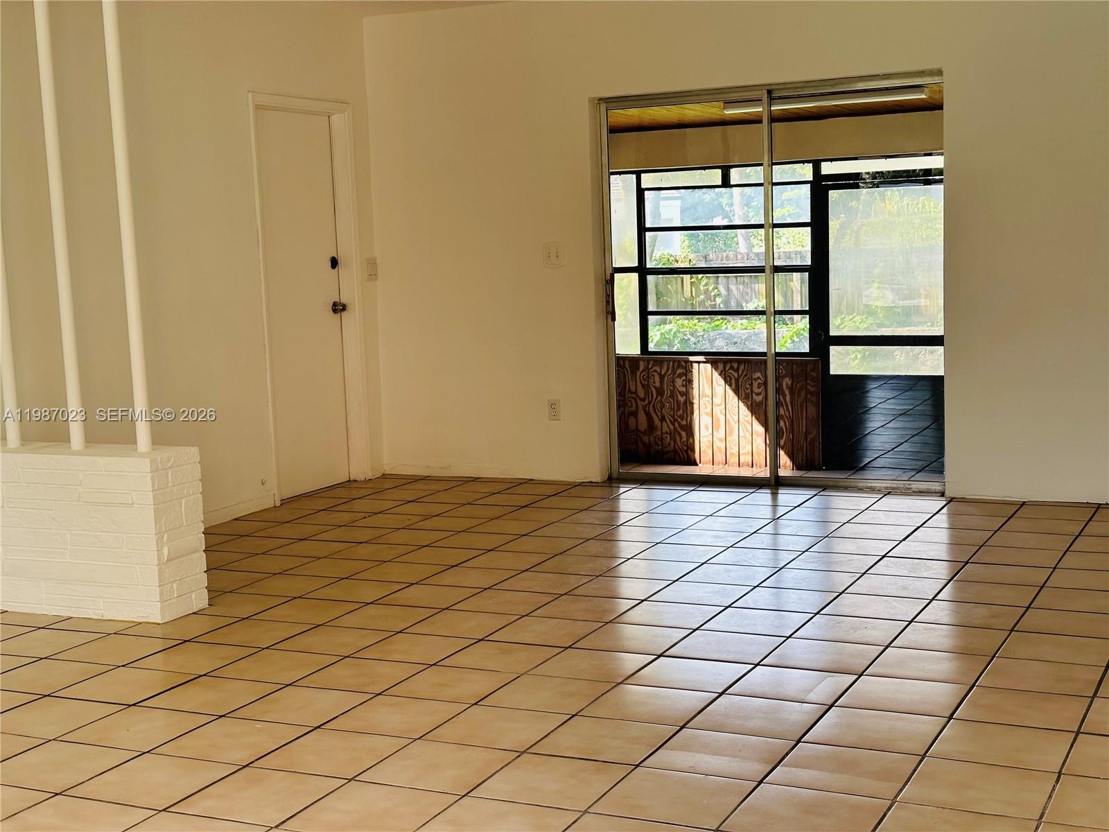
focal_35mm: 48
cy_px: 416
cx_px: 554
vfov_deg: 30.3
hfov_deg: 39.7
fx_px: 1538
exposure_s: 1/162
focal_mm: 6.86
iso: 64
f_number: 1.78
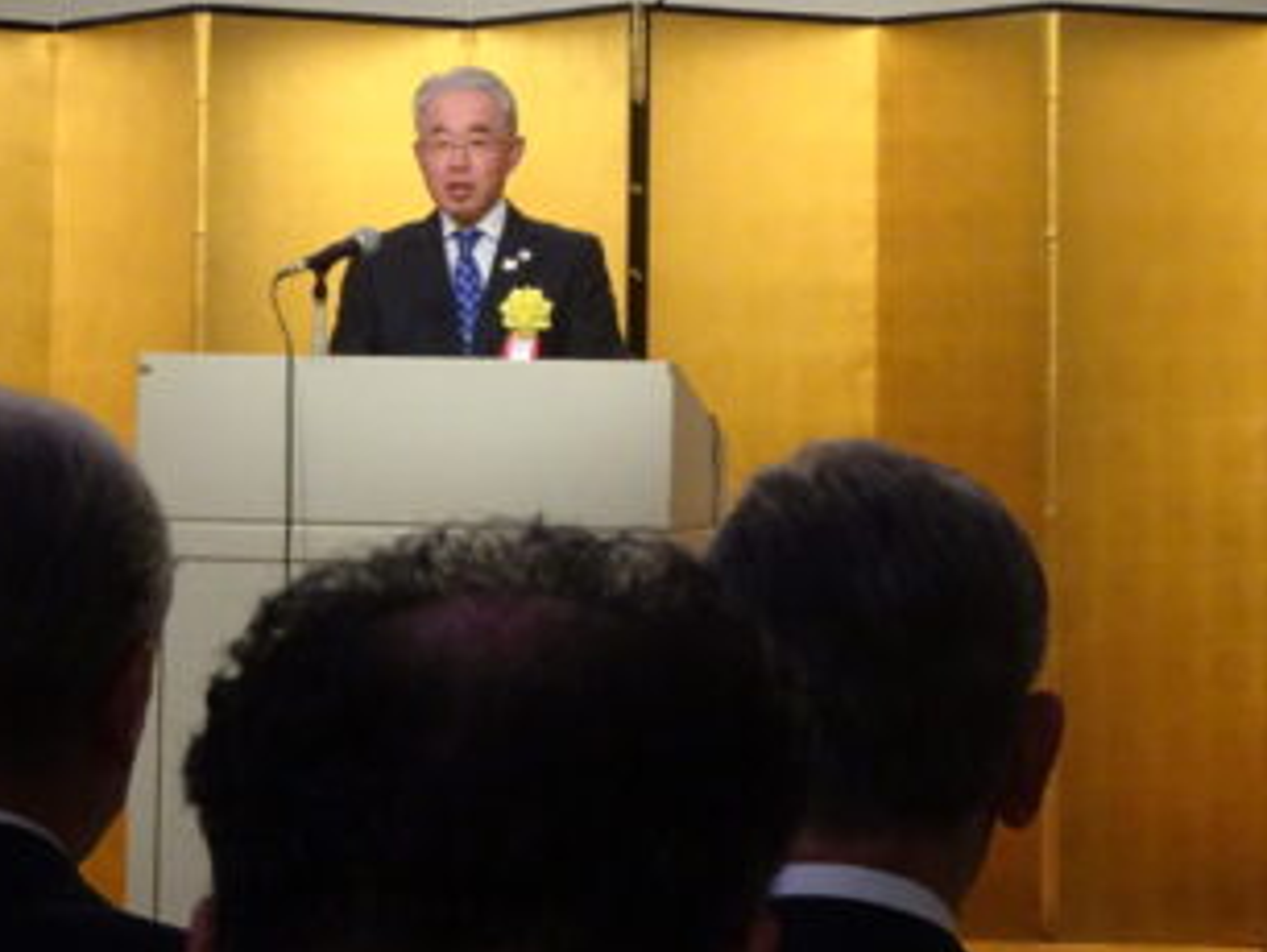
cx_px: 760
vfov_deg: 11.4
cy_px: 180
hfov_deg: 15.1
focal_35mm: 130
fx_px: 4762
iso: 800
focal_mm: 11.66
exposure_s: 1/60
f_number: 4.5
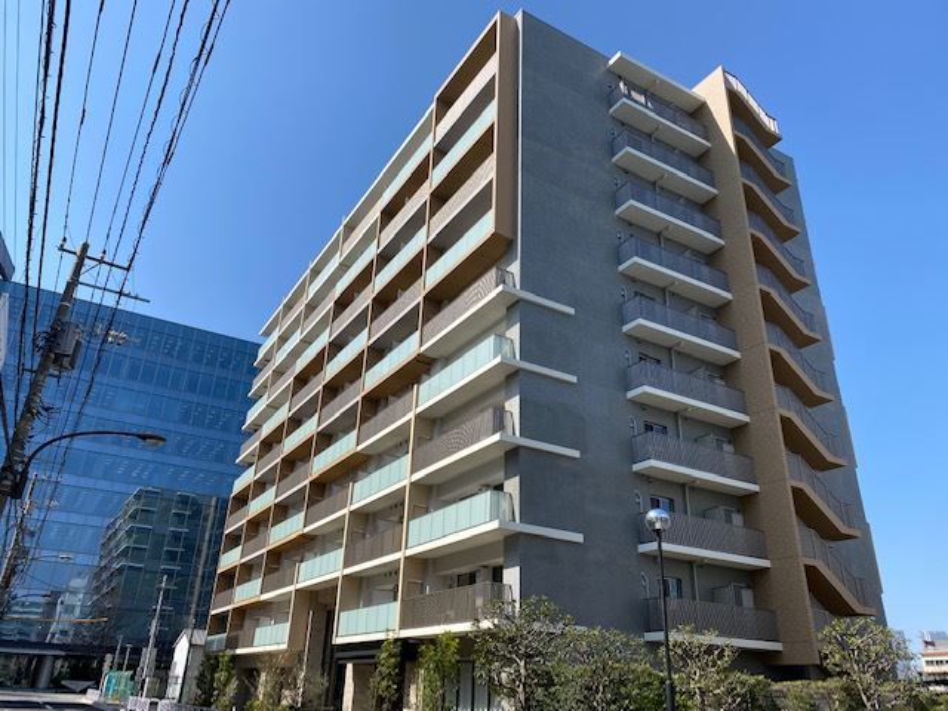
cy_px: 356
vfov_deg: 53.1
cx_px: 474
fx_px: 712
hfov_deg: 67.3
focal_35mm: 26
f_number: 1.8
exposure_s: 1/2183
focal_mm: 4.25
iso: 32
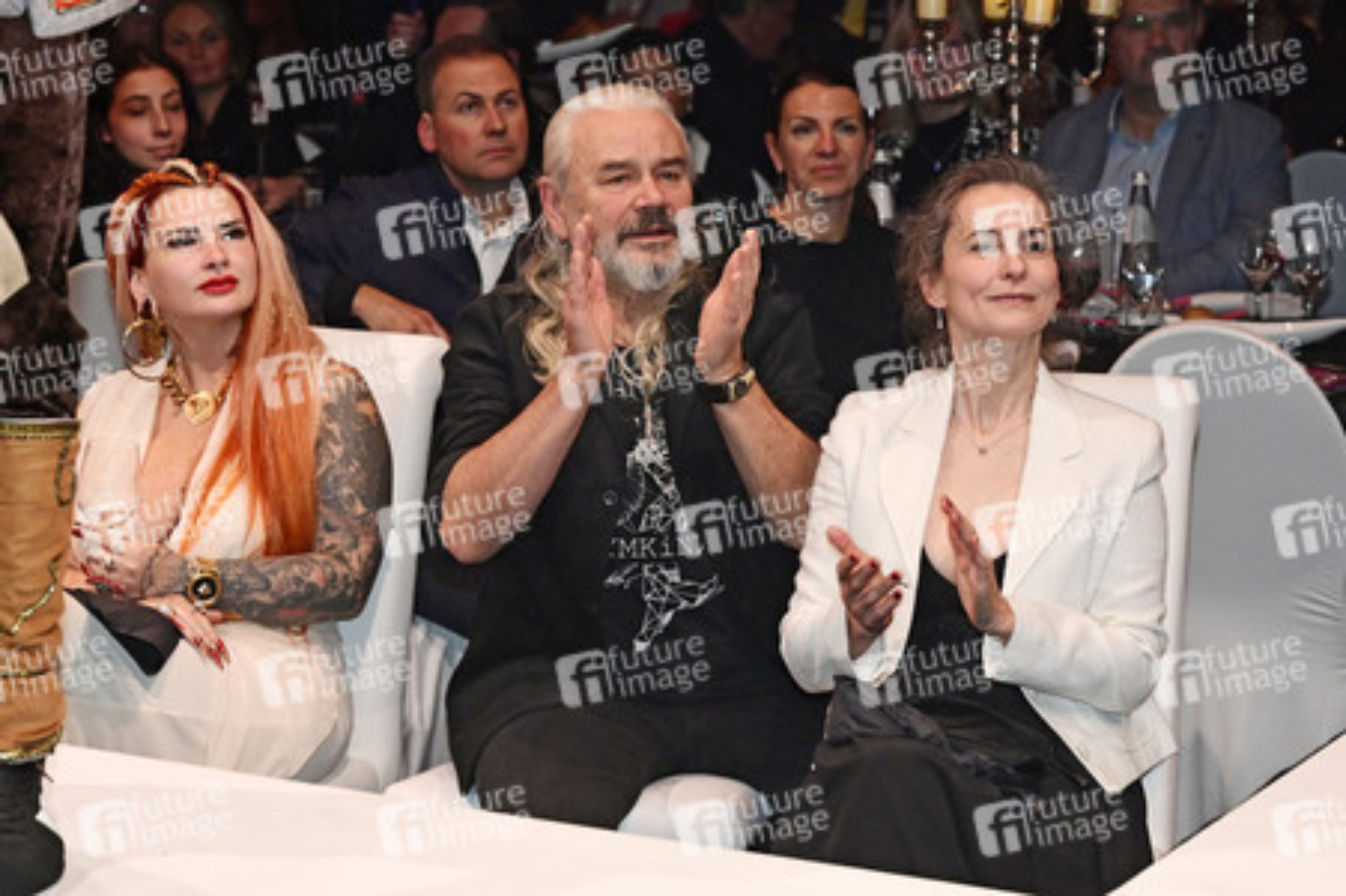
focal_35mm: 70
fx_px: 2615
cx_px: 673
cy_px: 448
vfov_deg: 19.4
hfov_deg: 28.9
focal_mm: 70
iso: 3200
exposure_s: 1/200
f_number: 5.6
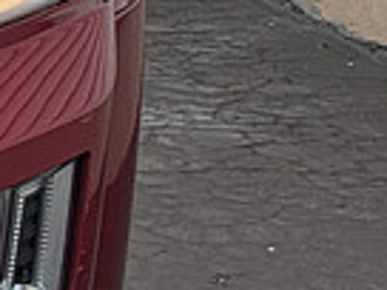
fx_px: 2012
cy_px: 63
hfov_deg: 8.8
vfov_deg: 8.2
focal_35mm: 180
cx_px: -814
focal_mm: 6.9
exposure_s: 1/584
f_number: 1.68
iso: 19
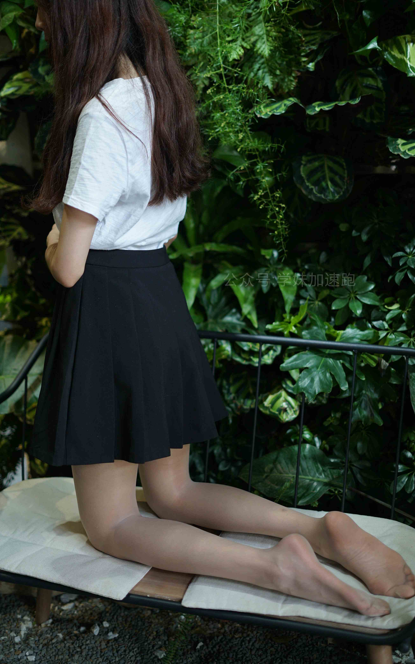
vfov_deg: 38.9
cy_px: 338
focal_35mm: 52
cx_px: 213
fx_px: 941
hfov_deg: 24.9
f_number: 1.8
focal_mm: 50
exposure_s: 1/125
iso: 200
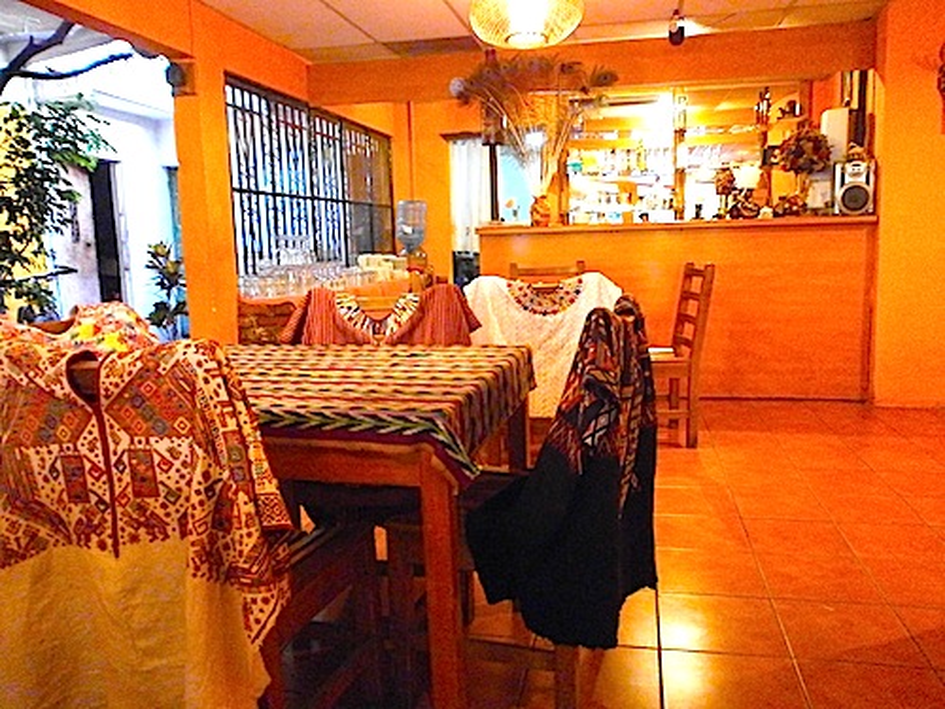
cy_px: 354
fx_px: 737
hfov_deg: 65.3
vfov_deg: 51.4
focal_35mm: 27
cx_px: 472
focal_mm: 4.8
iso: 1000
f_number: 2.9
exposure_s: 1/15
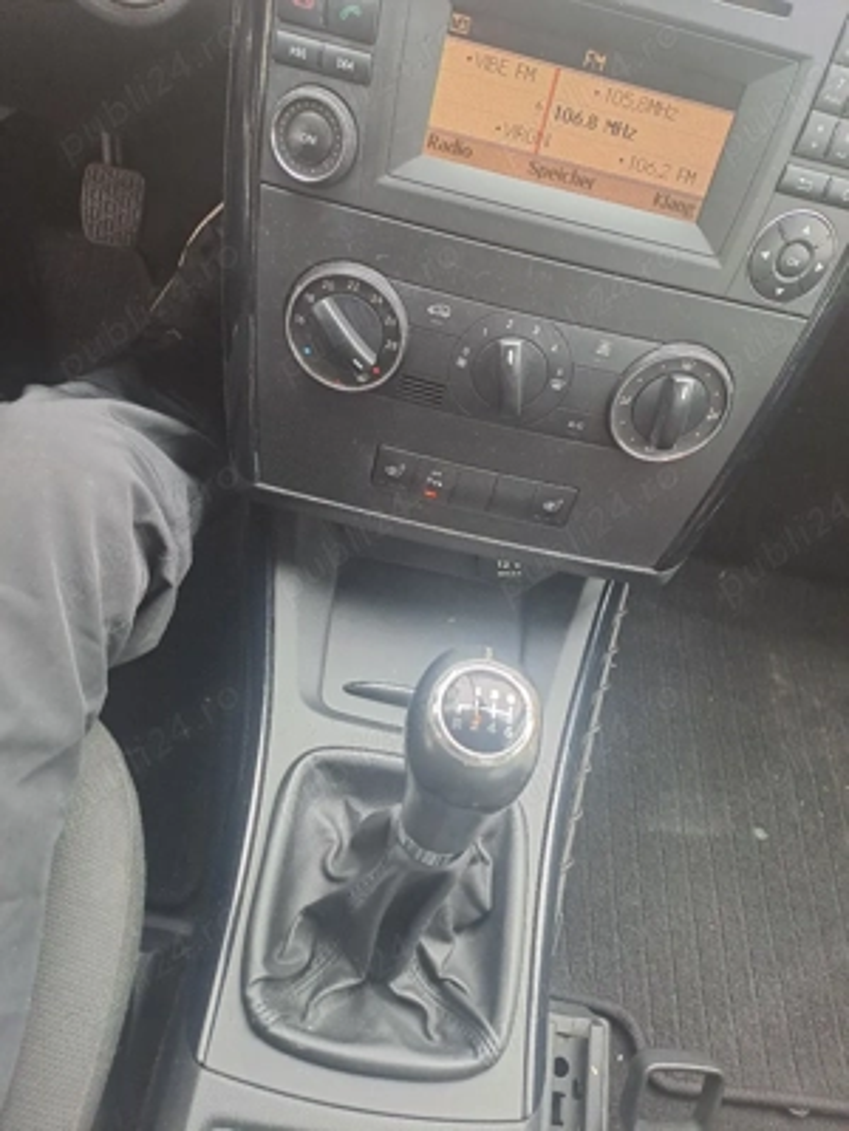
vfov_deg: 69.4
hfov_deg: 54.9
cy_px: 566
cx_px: 424
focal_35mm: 25
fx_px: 818
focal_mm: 4.65
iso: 200
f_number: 1.8
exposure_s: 1/60.2
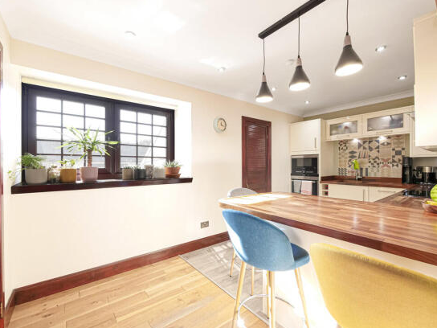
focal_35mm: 15
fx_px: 189
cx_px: 217
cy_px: 168
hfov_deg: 98.2
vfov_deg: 81.7
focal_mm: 7
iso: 800
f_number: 4
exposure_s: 1/60
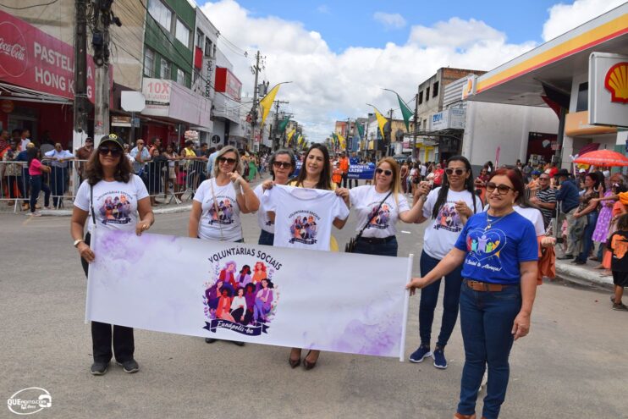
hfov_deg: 67.4
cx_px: 314
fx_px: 471
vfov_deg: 47.9
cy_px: 210
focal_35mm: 27
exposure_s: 1/400
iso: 200
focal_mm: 18
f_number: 10
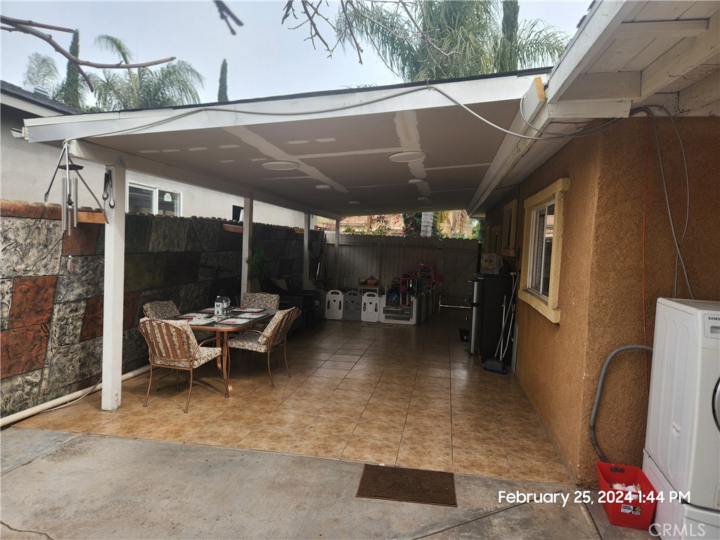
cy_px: 270
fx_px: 478
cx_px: 360
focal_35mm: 23
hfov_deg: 73.9
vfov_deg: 58.9
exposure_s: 1/629
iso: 20
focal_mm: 5.4
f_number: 1.8
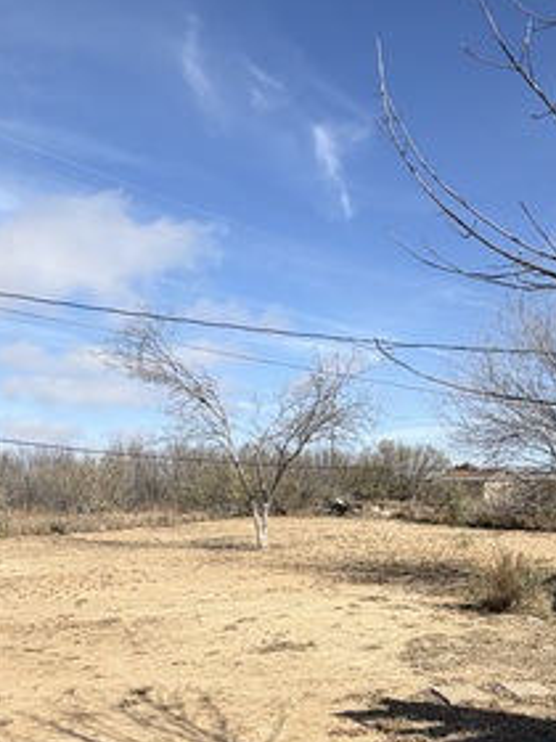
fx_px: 685
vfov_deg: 53.4
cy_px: 583
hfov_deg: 43.2
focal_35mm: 32
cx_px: 394
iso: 20
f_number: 2.2
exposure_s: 1/955
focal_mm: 2.22
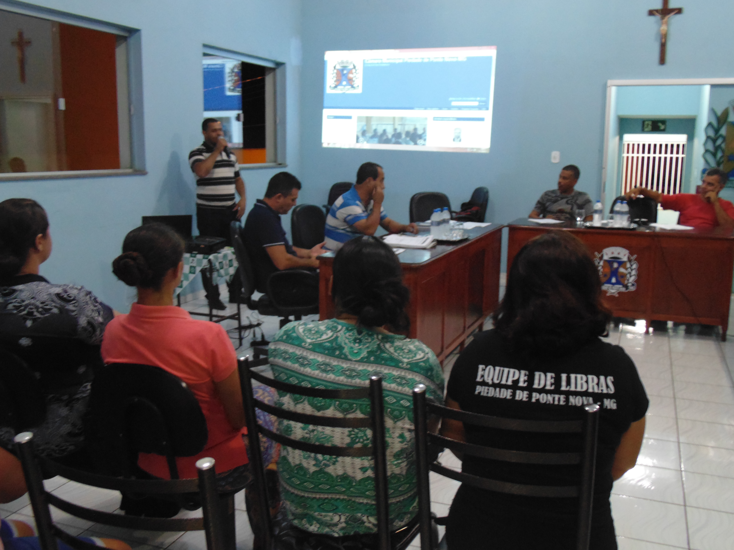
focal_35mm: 34
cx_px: 367
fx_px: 721
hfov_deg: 54.0
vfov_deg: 41.8
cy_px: 275
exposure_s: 1/8
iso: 400
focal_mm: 6.1
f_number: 3.3
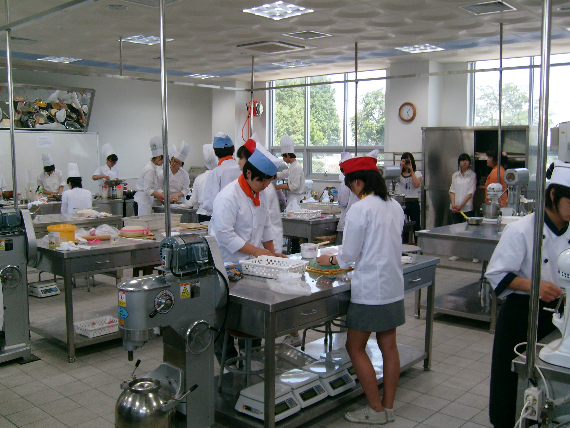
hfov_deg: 52.6
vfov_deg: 40.7
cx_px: 285
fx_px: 576
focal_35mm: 35
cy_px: 214
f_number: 2.8
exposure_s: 1/60
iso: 80
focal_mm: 5.8
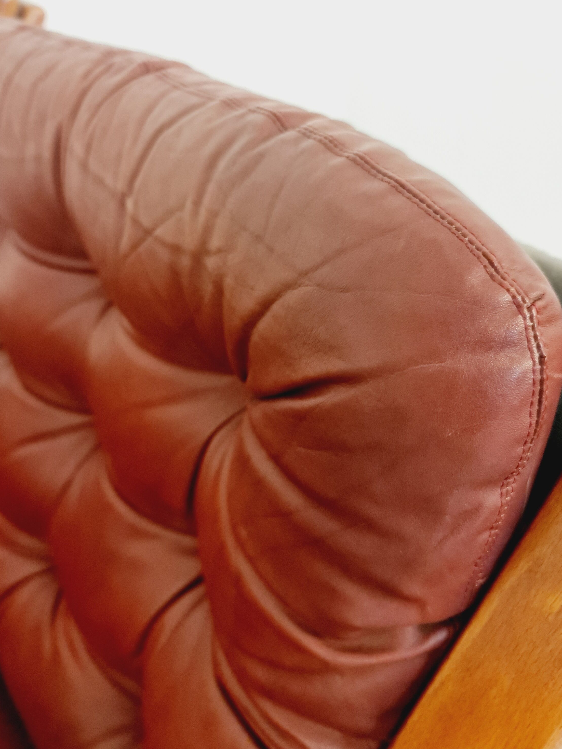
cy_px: 330
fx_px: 736
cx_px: 218
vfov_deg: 53.8
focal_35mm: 34
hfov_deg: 41.6
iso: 250
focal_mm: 7
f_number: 1.8
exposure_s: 1/100
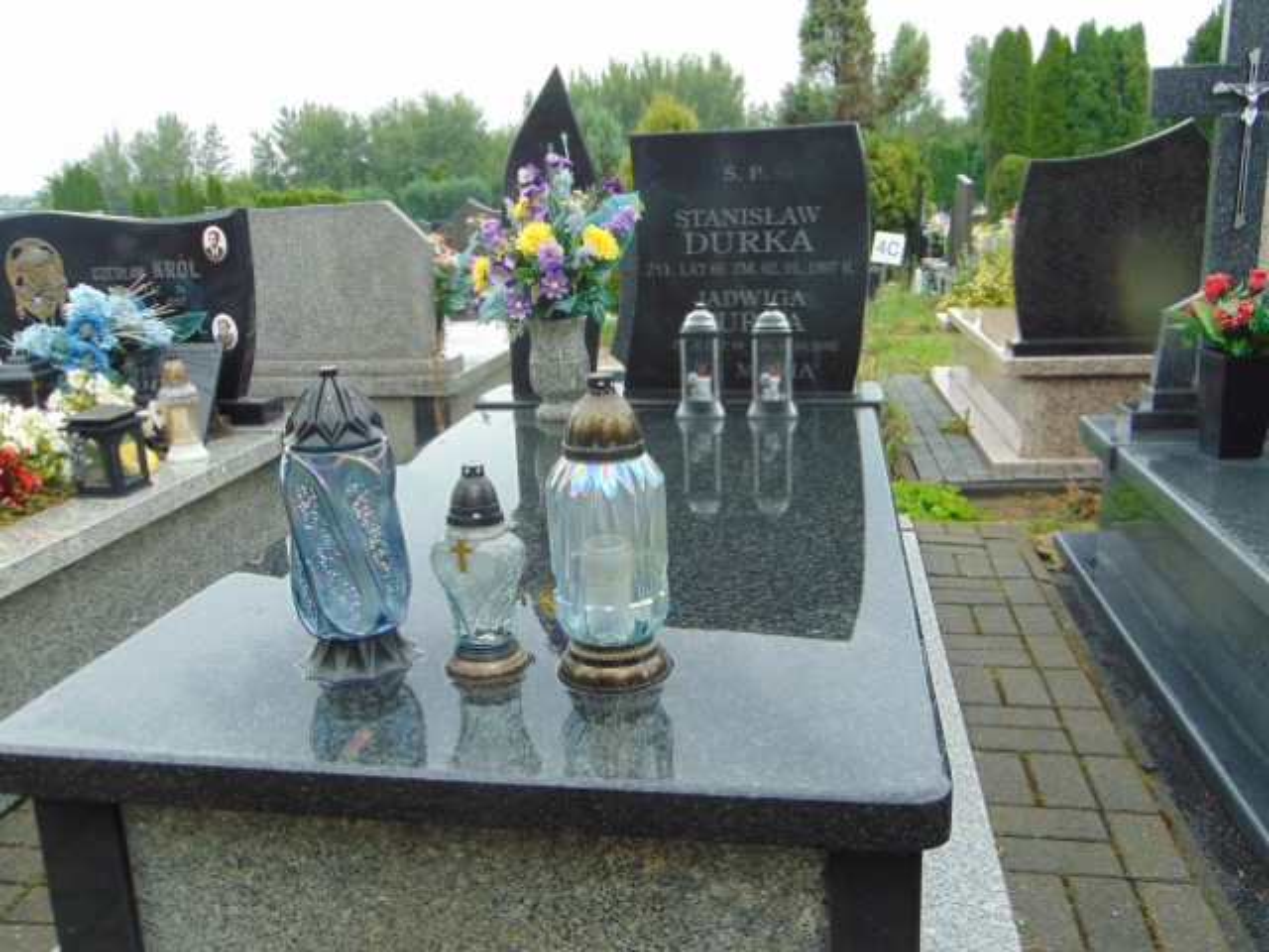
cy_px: 476
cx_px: 634
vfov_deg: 46.8
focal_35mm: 30
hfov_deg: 60.0
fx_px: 1100
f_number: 3.1
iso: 80
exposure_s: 1/250
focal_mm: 5.4
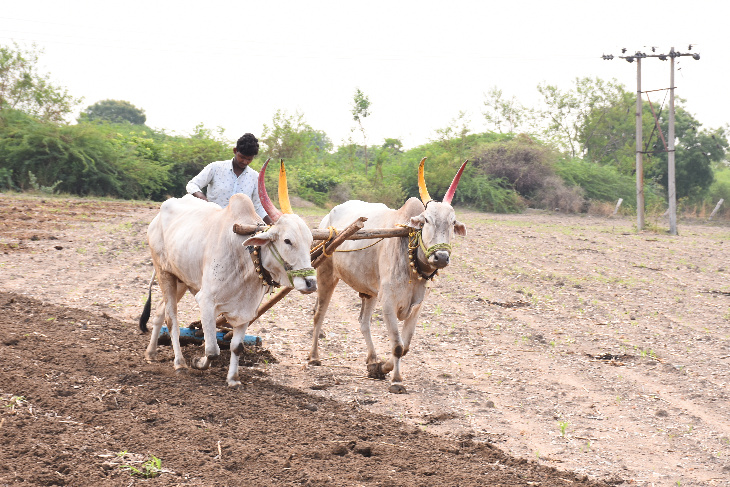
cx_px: 365
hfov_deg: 22.6
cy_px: 244
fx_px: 1825
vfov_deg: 15.2
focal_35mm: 90
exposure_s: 1/125
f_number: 7.1
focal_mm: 60
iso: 250
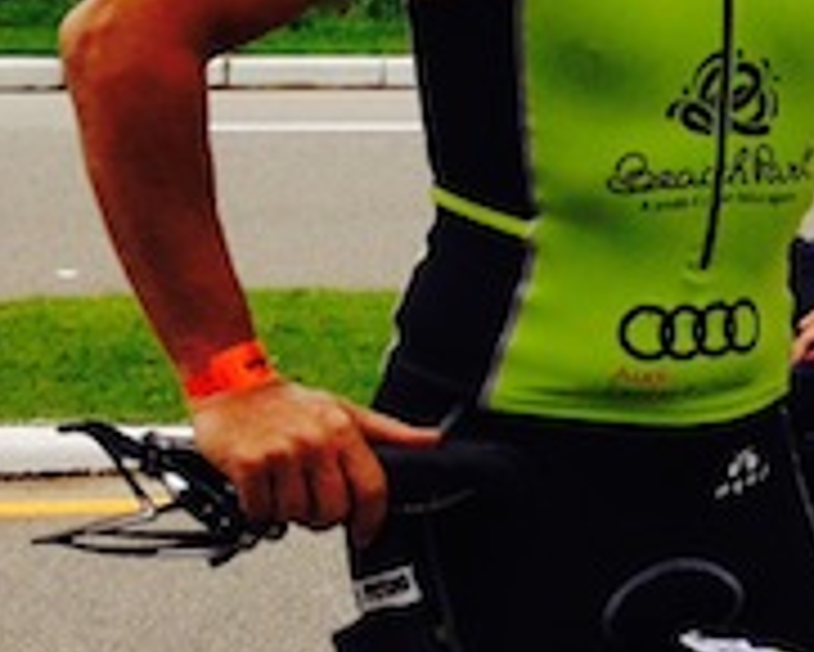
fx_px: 3423
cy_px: 216
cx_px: 1345
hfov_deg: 12.6
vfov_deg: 10.9
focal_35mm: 142
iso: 50
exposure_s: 1/271
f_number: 2.4
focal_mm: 4.12
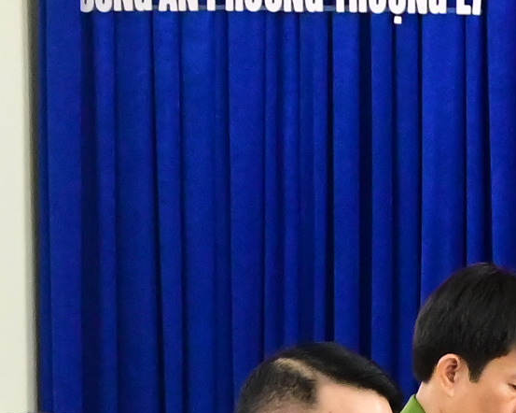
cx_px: 1029
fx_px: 2824
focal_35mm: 185
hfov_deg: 9.7
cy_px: 380
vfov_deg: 8.3
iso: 5000
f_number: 4
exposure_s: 1/200
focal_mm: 25
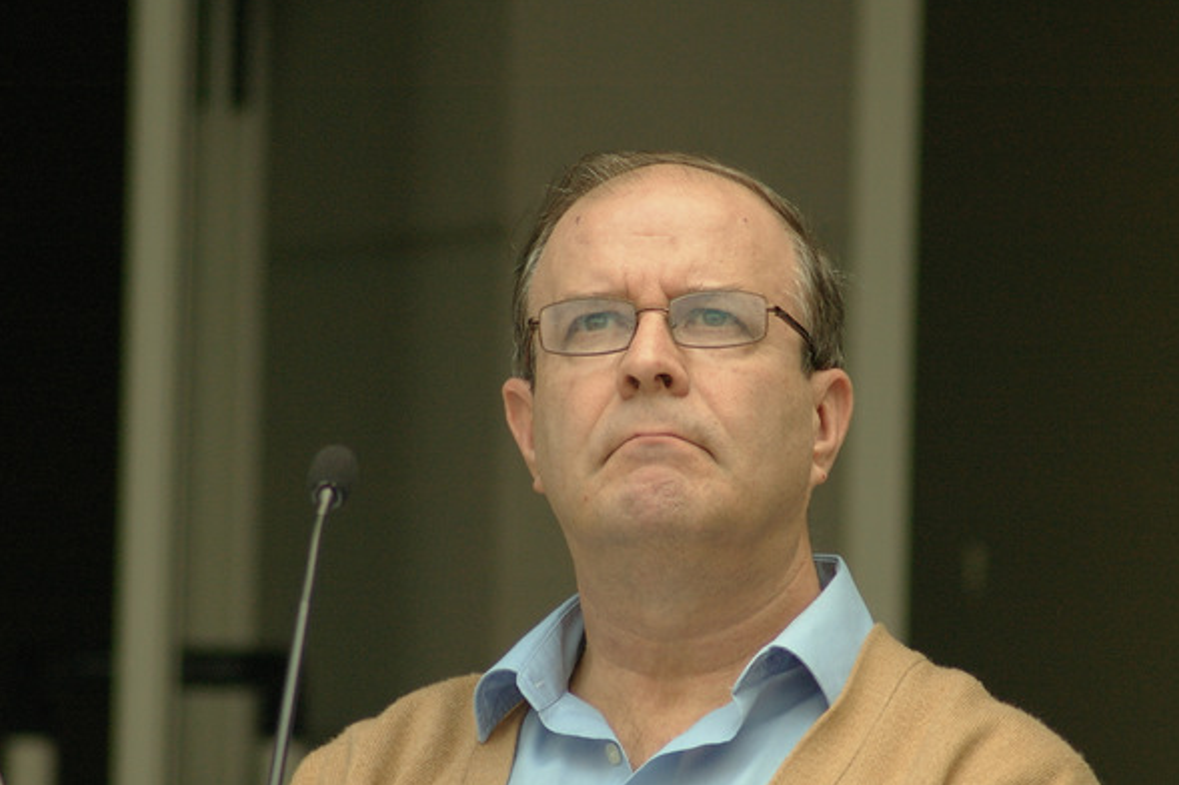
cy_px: 473
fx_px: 19998
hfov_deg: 3.4
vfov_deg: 2.2
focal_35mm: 611
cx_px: 657
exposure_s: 1/90
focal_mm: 300
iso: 800
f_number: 5.6
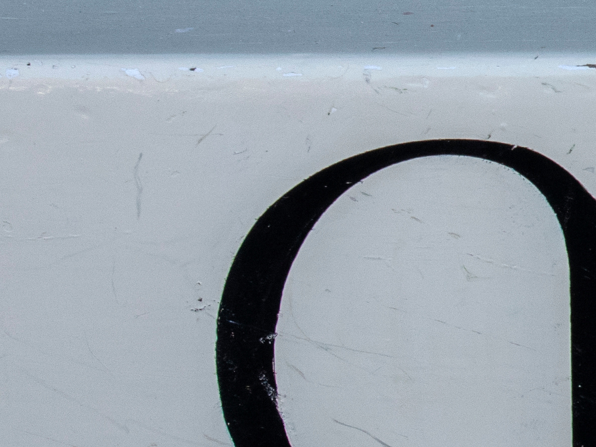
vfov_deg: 2.9
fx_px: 8781
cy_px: -10
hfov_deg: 3.8
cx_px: 1405
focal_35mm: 510
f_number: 8
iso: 640
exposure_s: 1/250
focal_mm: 70
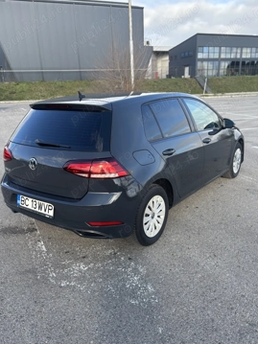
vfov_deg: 61.5
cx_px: 134
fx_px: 288
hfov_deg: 48.2
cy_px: 190
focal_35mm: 29
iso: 50
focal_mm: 5.96
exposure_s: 1/615
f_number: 1.6
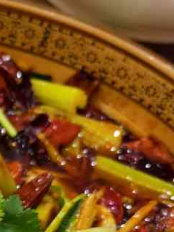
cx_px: -73
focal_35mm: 79
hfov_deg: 17.2
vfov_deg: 22.7
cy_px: 281
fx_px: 530
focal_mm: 6.71
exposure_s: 1/50
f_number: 1.9
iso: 320
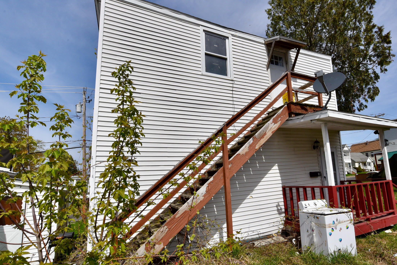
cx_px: 232
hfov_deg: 86.1
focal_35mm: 19
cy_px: 146
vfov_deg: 64.5
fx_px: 210
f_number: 16
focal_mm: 14
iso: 800
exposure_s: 1/1250
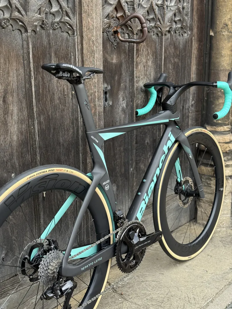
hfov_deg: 30.3
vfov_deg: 39.6
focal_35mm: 48
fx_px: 429
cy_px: 154
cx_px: 116
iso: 125
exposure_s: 1/114
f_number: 1.78
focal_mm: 6.76
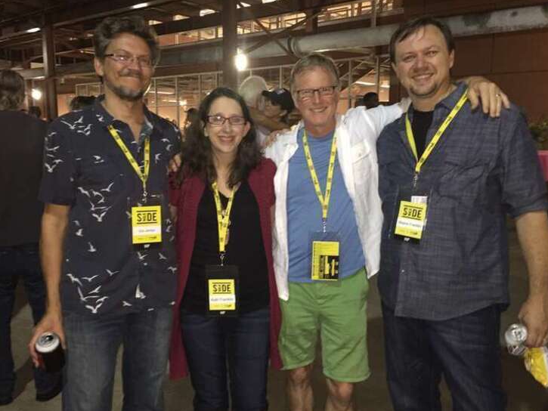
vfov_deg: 44.2
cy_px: 199
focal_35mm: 32
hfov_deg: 56.8
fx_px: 507
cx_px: 265
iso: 200
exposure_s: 1/16
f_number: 2.2
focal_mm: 4.15
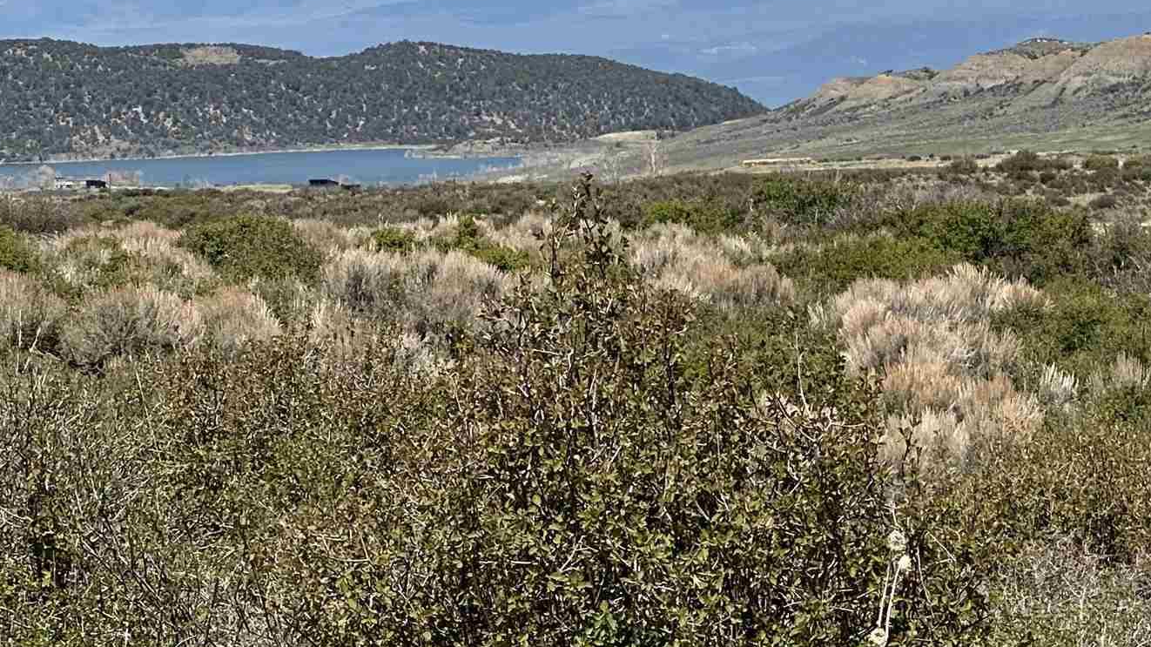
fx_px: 5950
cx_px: 1226
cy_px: 223
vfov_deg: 6.2
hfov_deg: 10.9
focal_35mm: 195
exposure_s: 1/1043
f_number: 2.8
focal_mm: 9
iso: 32
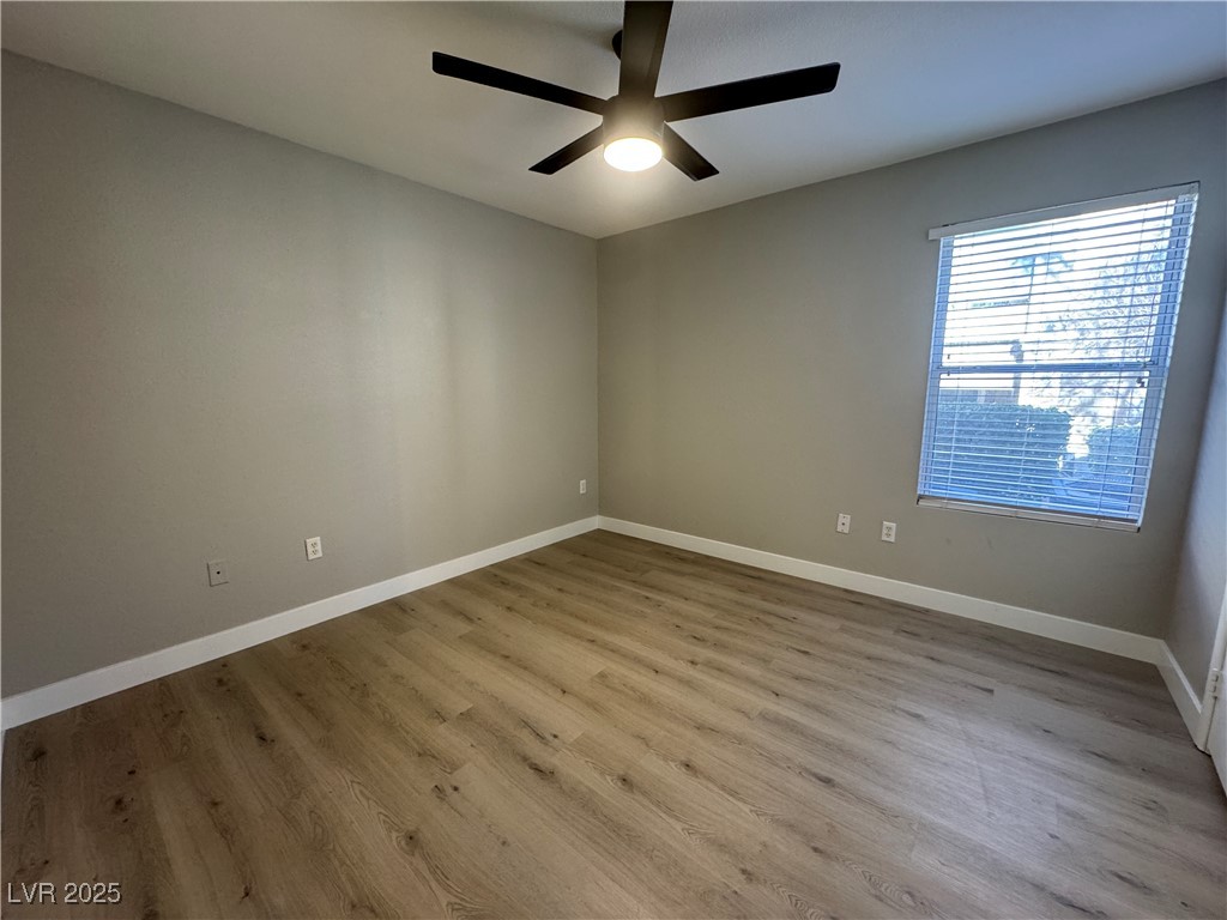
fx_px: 496
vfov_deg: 85.7
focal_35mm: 14
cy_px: 460
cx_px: 614
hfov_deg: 102.1
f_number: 2.2
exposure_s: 1/60
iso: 250
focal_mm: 2.22
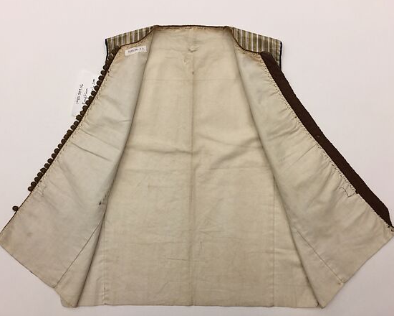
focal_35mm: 33
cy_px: 157
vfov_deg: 44.5
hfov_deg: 54.2
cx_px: 202
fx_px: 385
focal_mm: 3.3
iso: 25
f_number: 2.4
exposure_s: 1/60
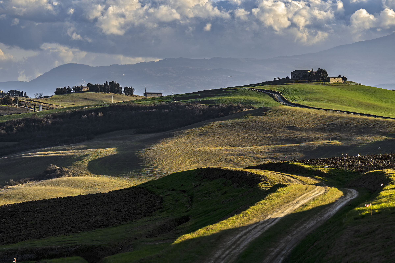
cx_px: 198
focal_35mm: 185
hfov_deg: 11.1
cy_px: 132
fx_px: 2030
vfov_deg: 7.4
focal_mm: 185
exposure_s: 1/640
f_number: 5.6
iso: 100
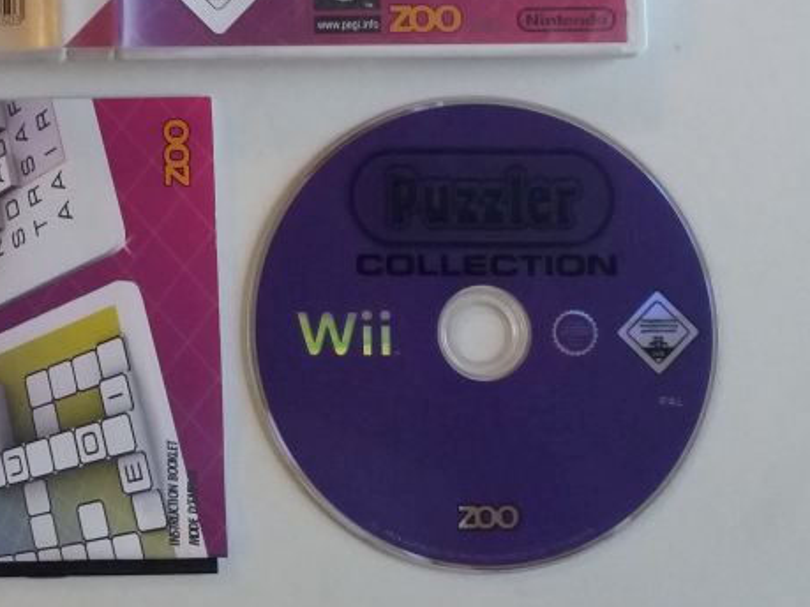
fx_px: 1427
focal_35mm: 61
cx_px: 97
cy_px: -41
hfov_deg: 30.4
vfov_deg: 22.8
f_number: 1.9
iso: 250
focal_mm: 3.7
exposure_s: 1/17
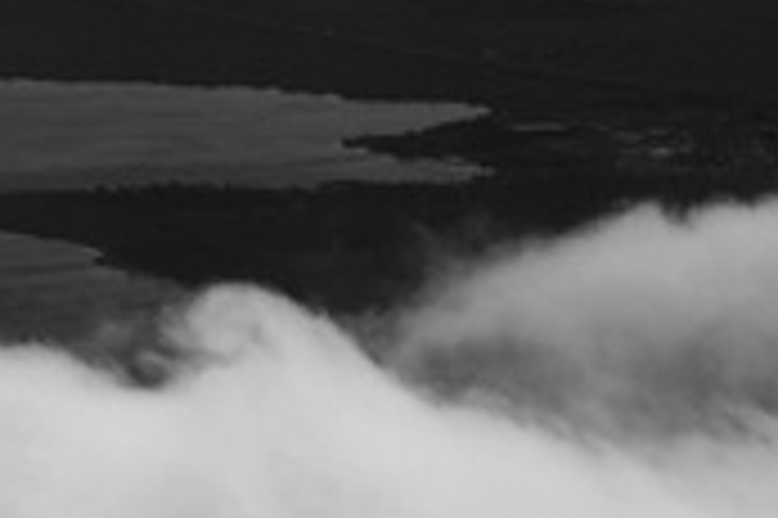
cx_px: -324
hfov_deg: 6.1
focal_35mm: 333
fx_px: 7190
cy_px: -128
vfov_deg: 4.1
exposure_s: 1/250
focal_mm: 55
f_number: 8
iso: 200
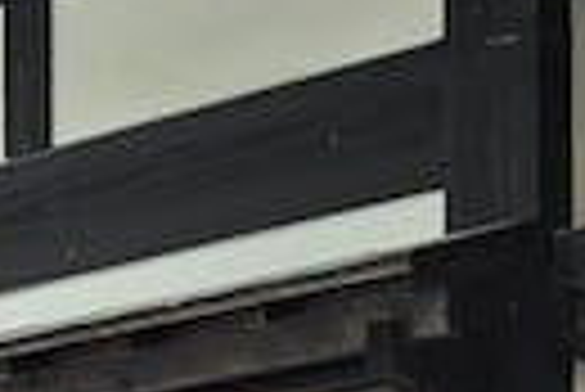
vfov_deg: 8.8
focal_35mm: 147
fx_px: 2391
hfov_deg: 12.4
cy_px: 789
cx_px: -558
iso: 20
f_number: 1.7
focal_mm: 6.3
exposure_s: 1/120
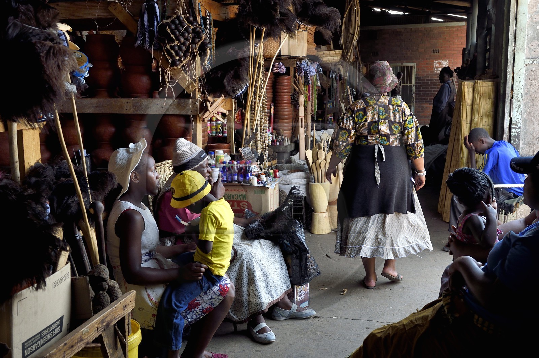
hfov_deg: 46.4
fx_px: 628
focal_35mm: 42
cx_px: 270
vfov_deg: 31.8
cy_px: 179
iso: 800
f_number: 8
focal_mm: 42
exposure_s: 1/160
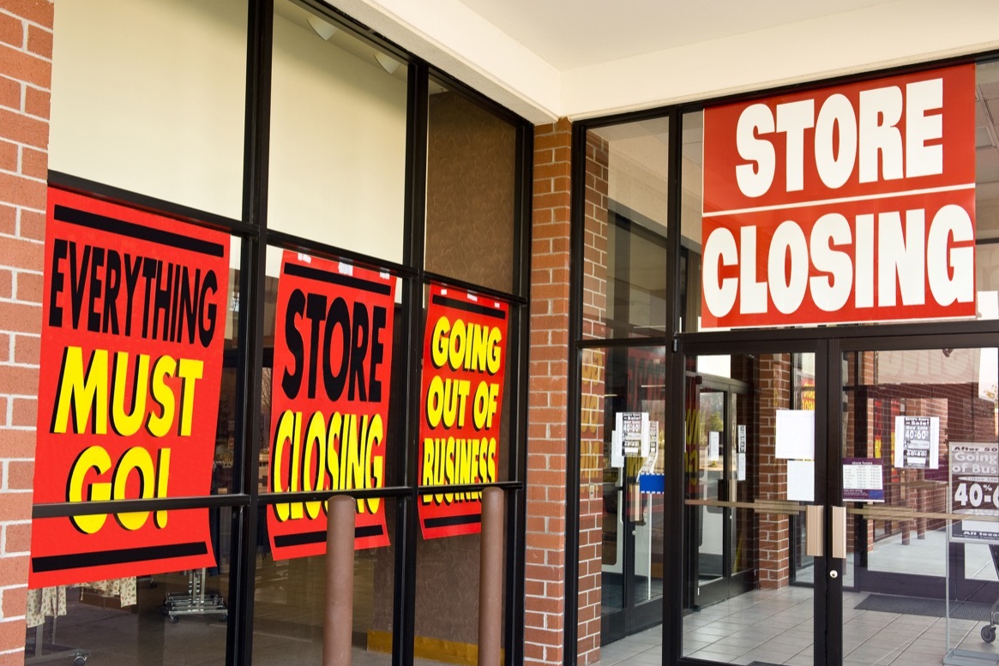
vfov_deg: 36.9
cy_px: 335
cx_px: 509
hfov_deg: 53.1
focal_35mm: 36
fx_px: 999
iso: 200
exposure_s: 1/8
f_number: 8
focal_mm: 35
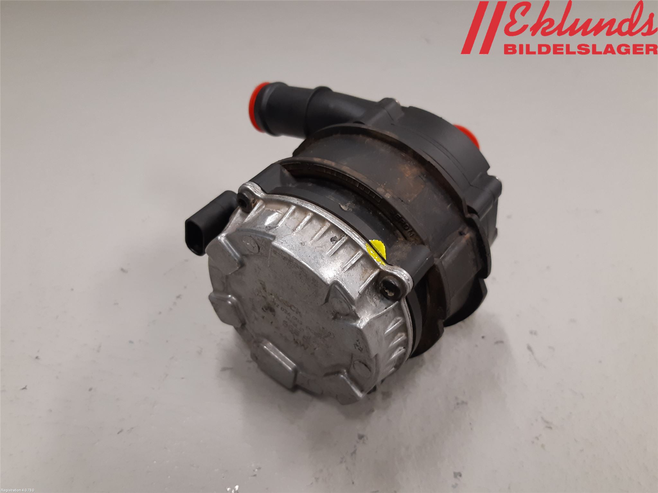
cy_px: 246
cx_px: 329
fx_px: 494
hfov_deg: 67.3
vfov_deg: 53.1
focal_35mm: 26
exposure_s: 1/50
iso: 125
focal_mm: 3.93
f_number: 1.7
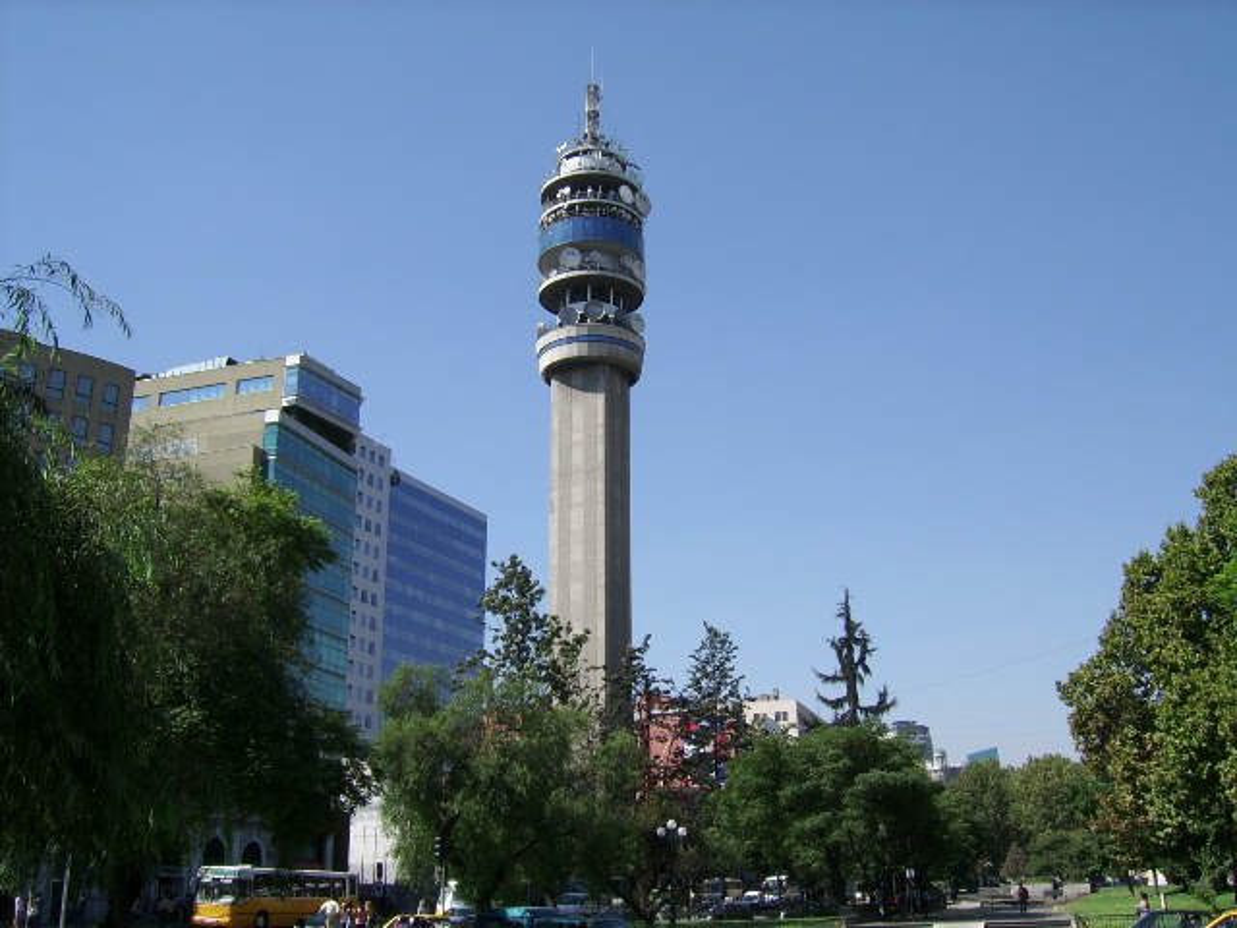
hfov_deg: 52.6
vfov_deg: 40.7
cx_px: 618
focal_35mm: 35
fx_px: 1251
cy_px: 464
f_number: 5.8
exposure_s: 1/272
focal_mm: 5.95
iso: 50
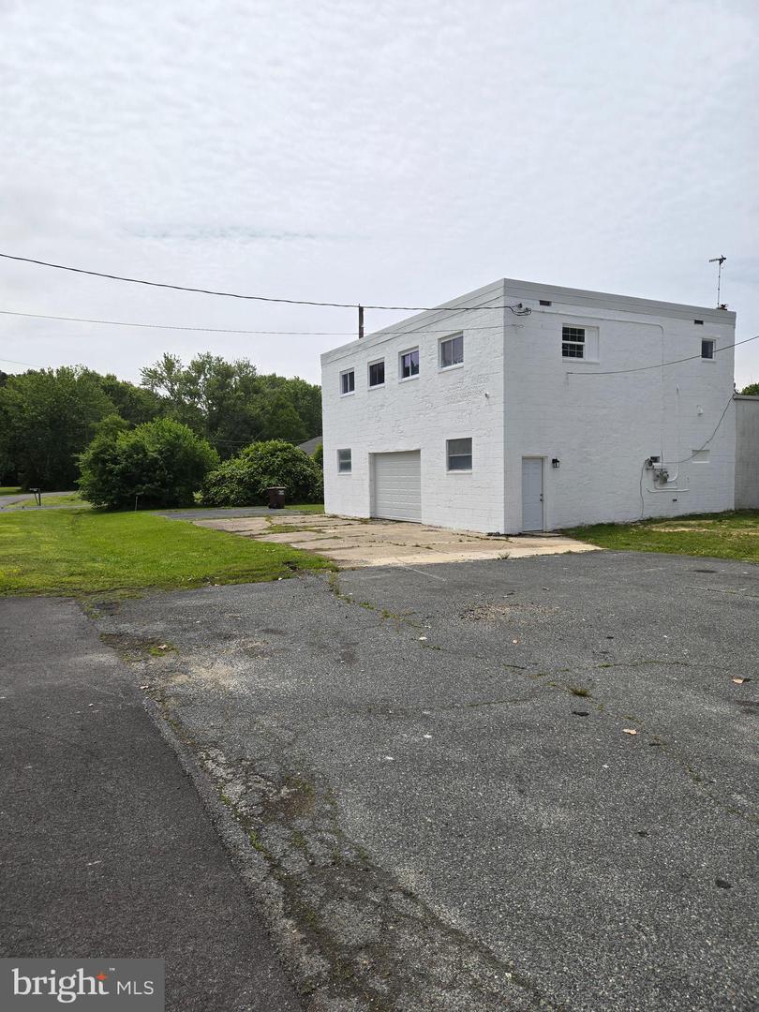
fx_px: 672
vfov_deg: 73.9
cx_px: 380
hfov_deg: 58.9
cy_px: 506
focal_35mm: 23
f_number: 1.8
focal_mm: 5.4
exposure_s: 1/2977
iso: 25
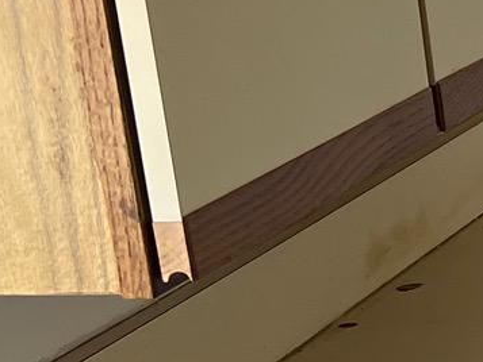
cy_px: 244
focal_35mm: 149
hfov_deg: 10.7
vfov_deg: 10.0
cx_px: 1270
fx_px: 2080
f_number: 1.5
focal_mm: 5.7
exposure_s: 1/121
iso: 80
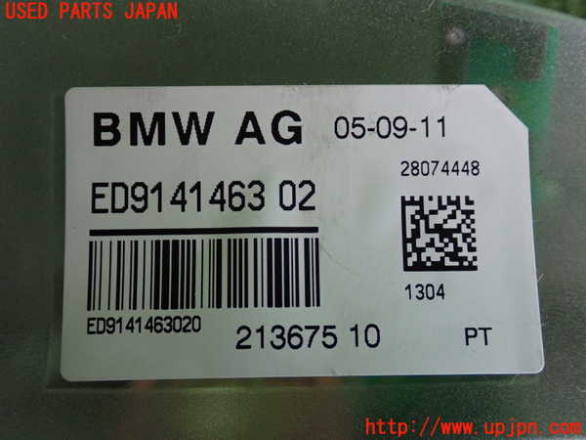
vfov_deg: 30.9
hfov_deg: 40.4
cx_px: 293
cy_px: 220
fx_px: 796
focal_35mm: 47
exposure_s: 1/125
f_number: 3.1
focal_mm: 8.4
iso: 800
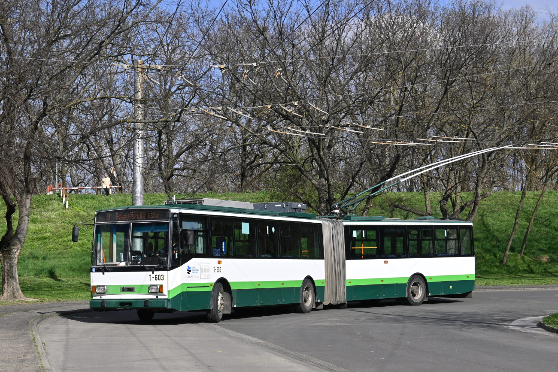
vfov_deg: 19.3
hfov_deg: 28.6
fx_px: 1093
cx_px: 279
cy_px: 186
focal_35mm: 70
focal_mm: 47
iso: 160
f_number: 6.3
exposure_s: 1/1000
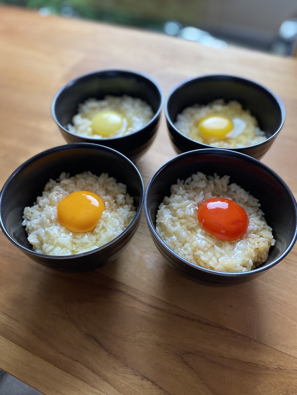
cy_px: 198
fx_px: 297
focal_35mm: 26
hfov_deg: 53.1
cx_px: 148
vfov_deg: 67.3
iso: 400
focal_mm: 4.25
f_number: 1.8
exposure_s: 1/60
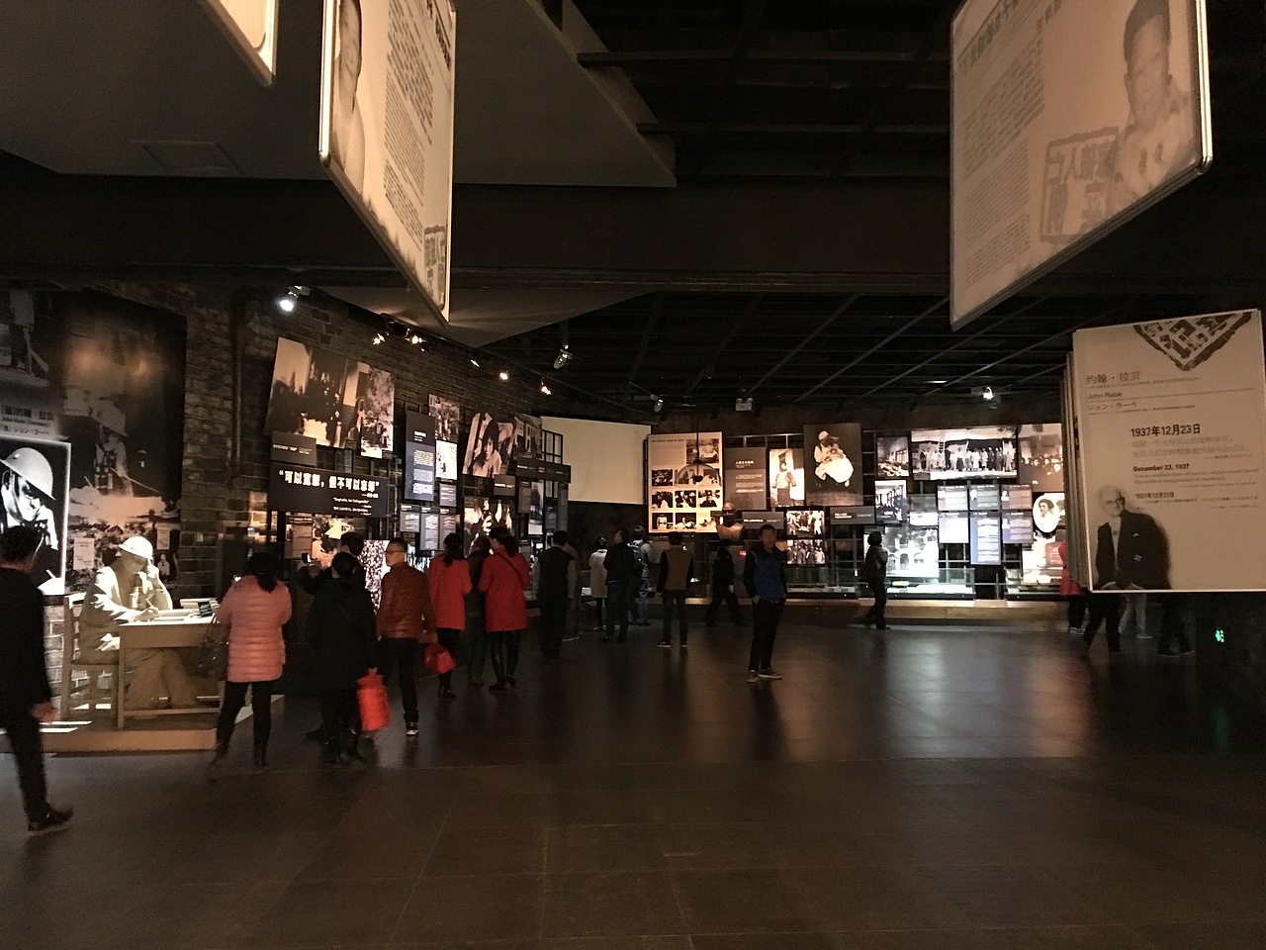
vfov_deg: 48.2
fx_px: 1061
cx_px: 633
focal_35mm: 29
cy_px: 475
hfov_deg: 61.7
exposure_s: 1/4
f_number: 2.2
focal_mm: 4.15
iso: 200
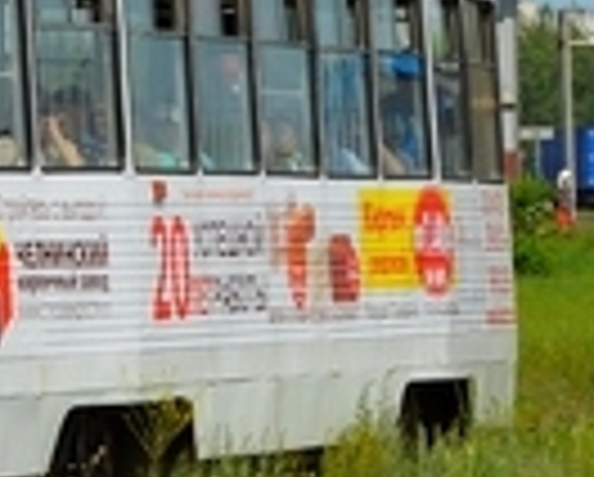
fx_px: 7694
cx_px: -351
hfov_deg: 4.4
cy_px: -353
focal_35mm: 437
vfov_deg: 3.5
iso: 100
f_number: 9
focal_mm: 40
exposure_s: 1/320
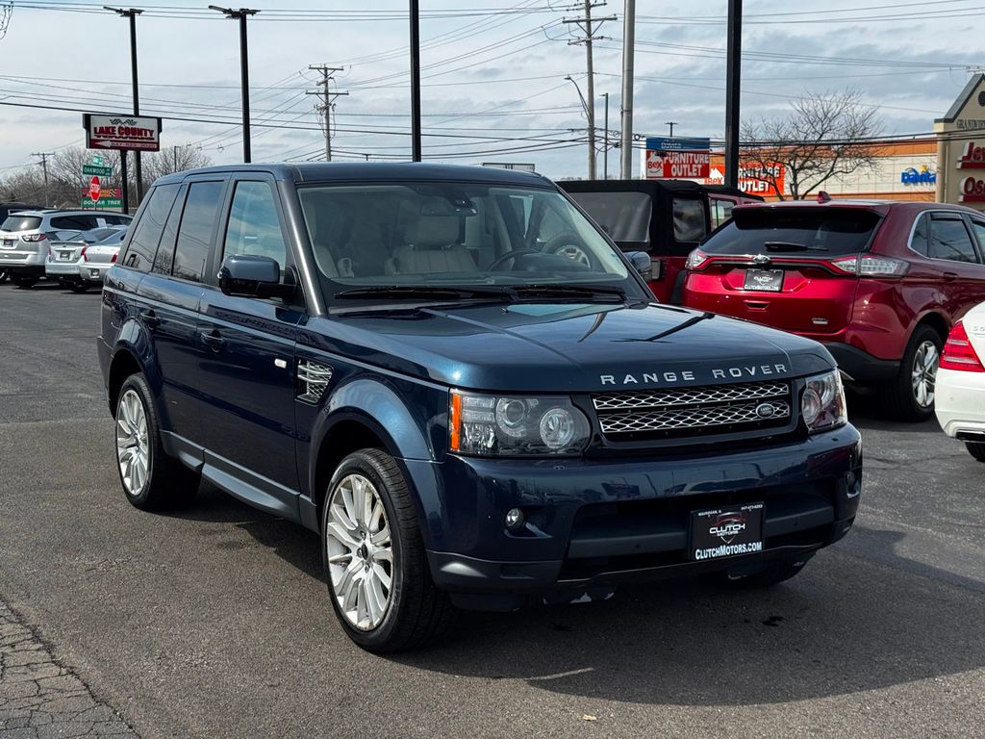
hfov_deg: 39.7
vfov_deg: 30.3
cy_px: 370
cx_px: 492
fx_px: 1366
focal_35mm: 48
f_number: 1.78
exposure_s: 1/3257
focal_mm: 6.76
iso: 64
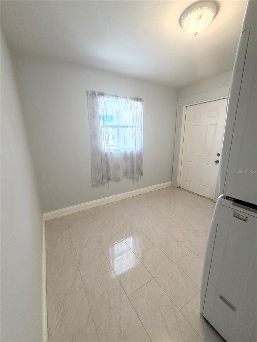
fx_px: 139
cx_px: 128
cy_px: 171
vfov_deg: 102.1
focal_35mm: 14
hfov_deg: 85.7
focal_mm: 2.22
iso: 160
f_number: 2.2
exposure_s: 1/60
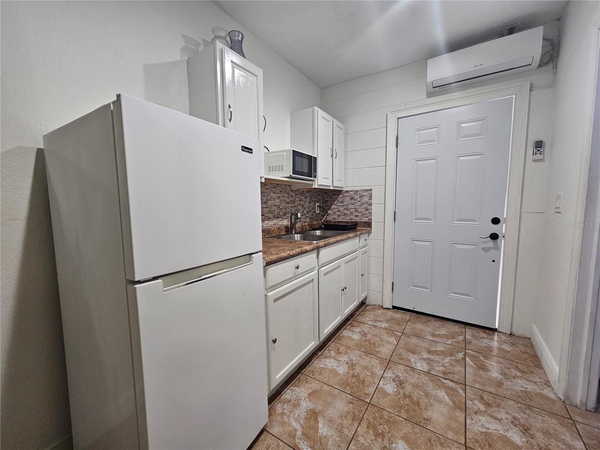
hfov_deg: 106.2
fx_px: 225
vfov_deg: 89.9
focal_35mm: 13
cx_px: 300
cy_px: 225
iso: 200
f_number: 2.2
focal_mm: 2.2
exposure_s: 1/60
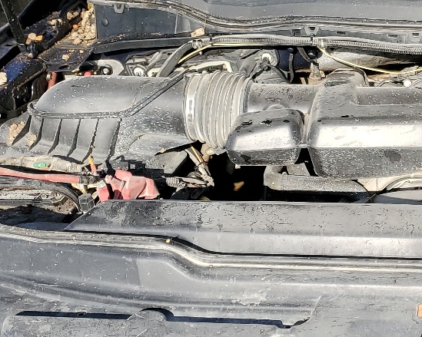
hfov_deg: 24.0
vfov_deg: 20.7
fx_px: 924
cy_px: 140
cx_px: 470
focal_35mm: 74
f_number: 1.5
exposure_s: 1/1667
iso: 50
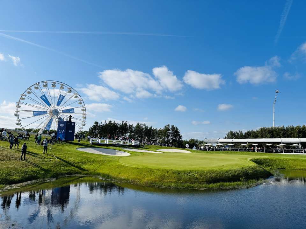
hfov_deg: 71.6
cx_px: 153
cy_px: 114
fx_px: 212
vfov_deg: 56.8
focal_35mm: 24
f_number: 1.78
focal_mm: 6.86
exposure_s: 1/7576
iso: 80
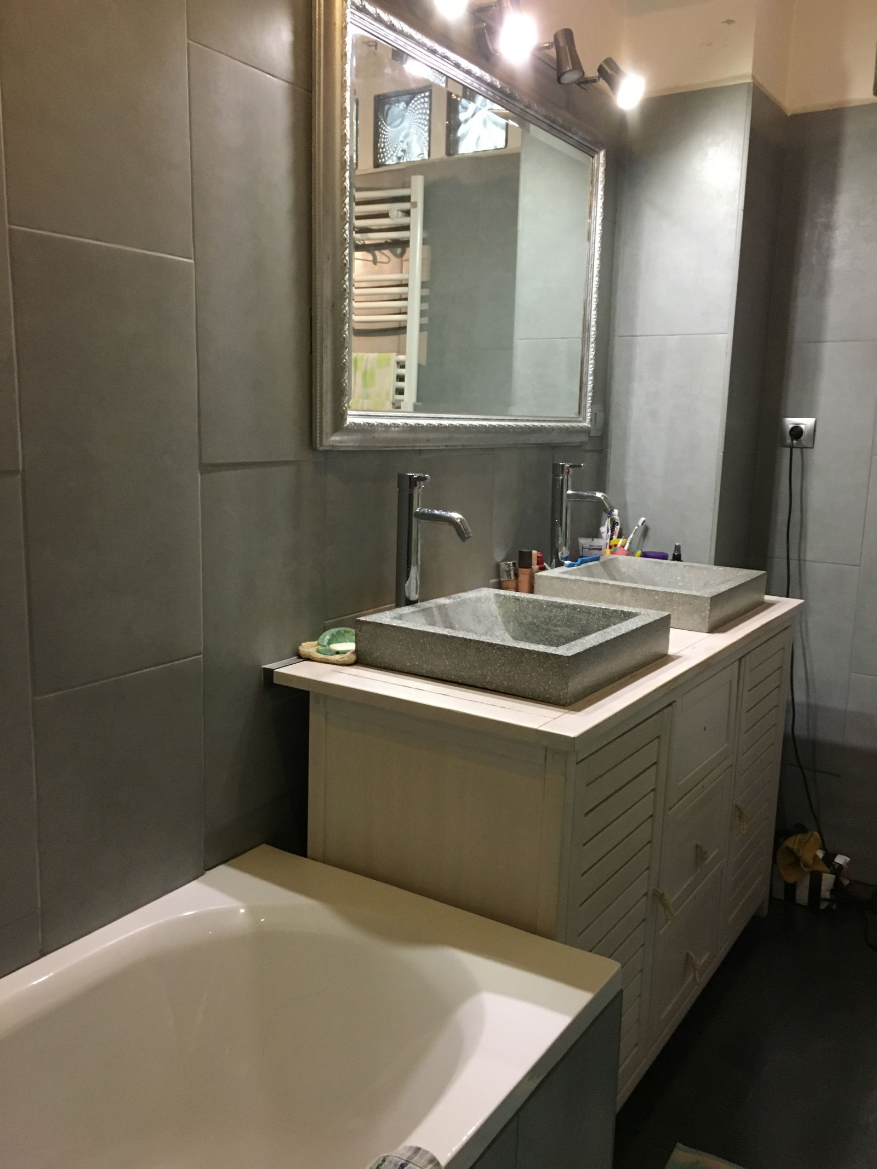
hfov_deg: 48.2
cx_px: 438
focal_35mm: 29
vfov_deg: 61.7
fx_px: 980
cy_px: 584
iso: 200
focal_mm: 4.15
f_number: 2.2
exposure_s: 1/20
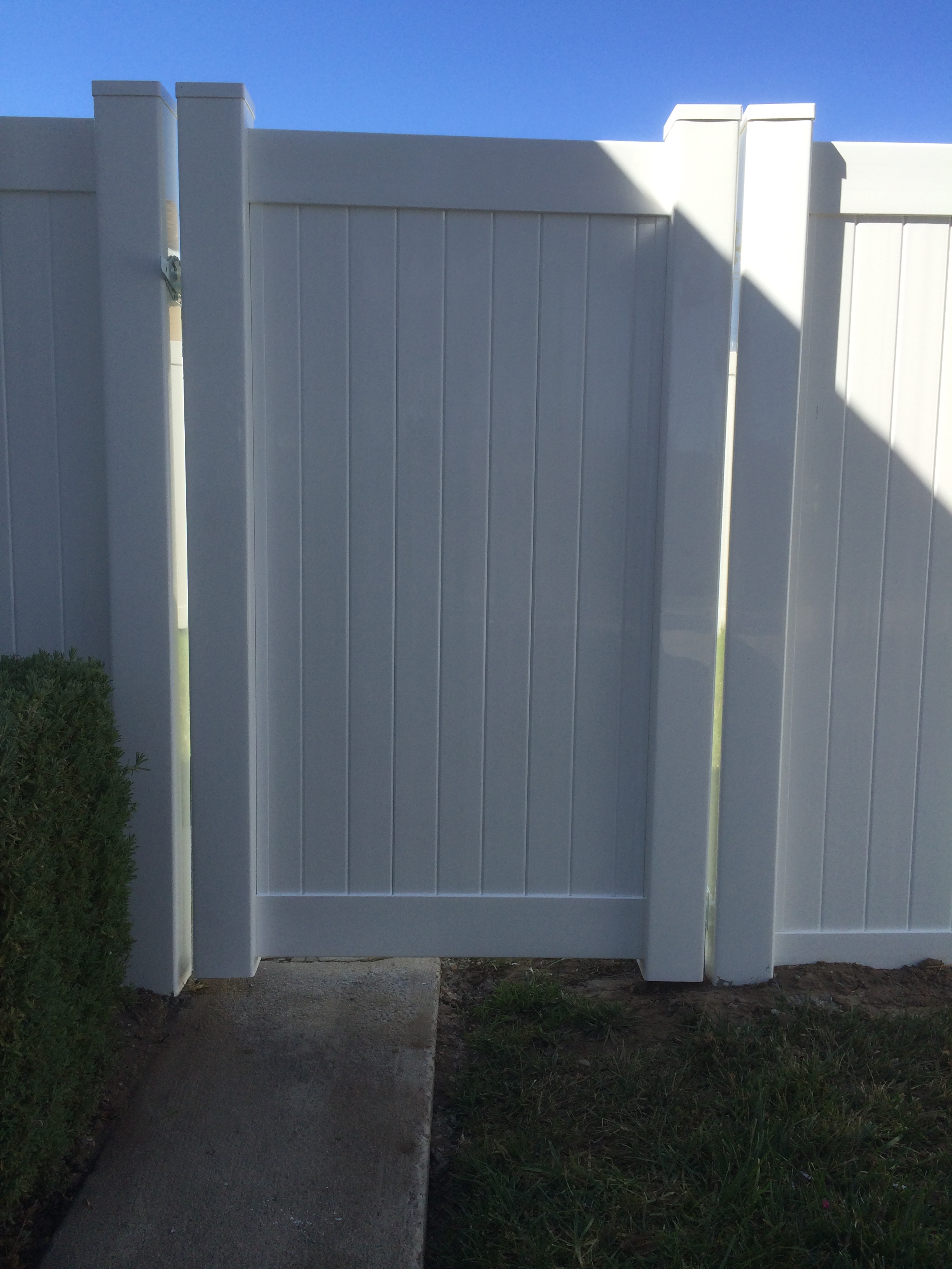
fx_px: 1100
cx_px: 476
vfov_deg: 60.0
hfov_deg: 46.8
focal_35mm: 30
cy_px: 634
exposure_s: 1/1140
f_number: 2.2
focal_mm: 4.12
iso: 32
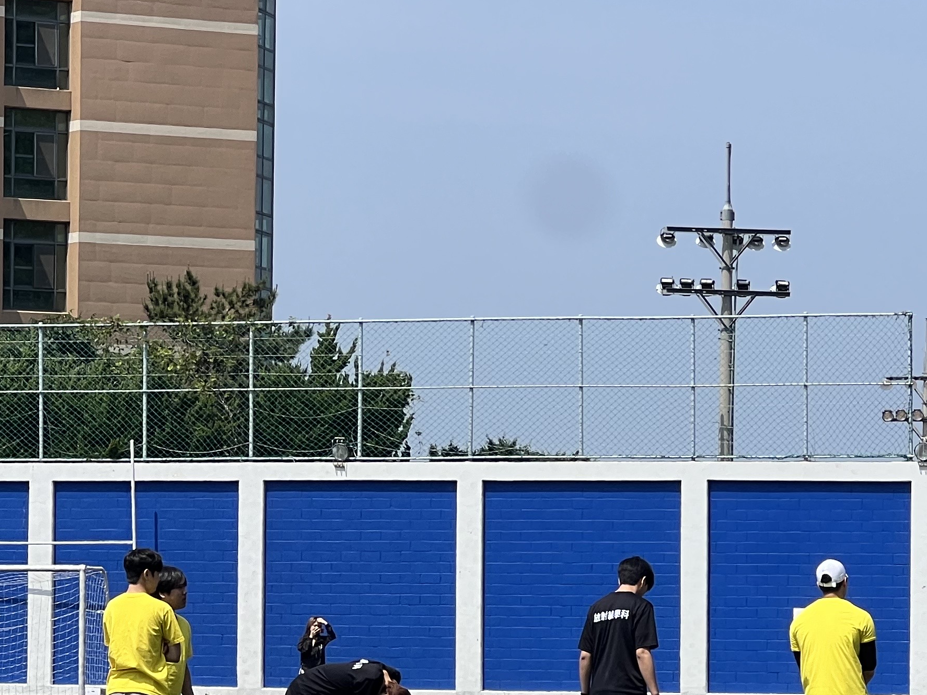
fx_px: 4687
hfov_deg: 11.3
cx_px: 559
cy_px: 586
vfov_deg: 8.5
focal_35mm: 175
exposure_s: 1/752
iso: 32
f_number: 2.8
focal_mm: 9
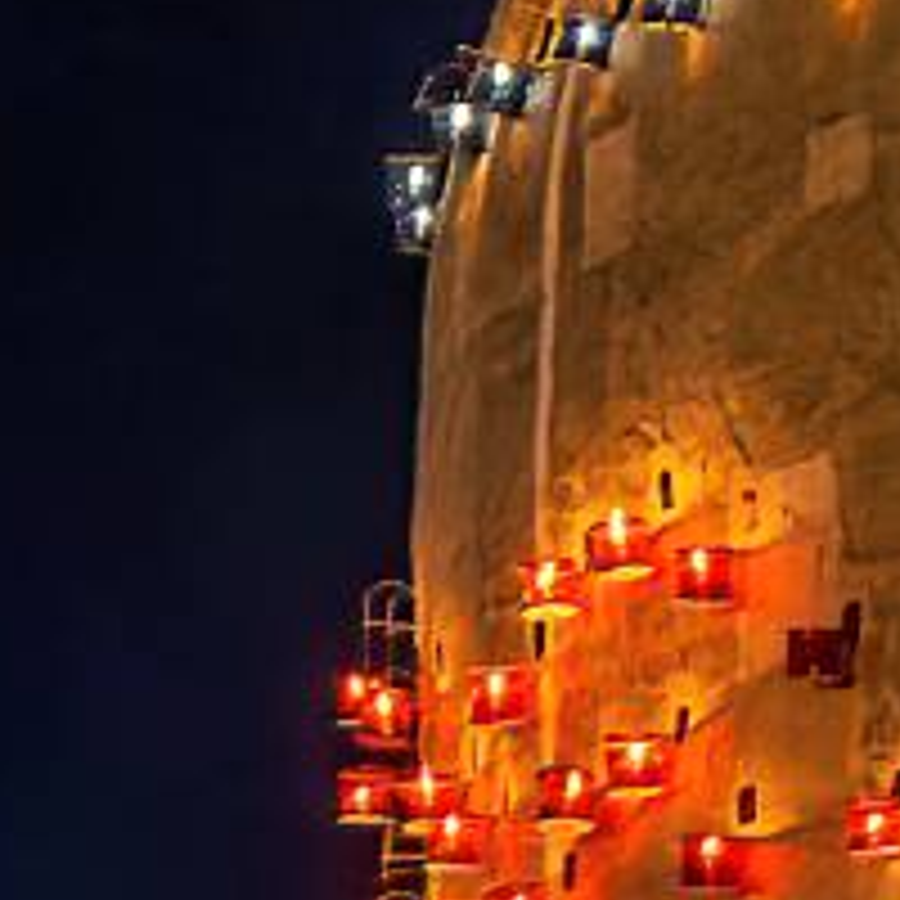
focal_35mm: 1101
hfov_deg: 1.6
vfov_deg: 1.6
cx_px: 2534
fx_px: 32386
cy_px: 1480
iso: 6400
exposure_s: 1/160
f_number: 5.6
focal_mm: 135
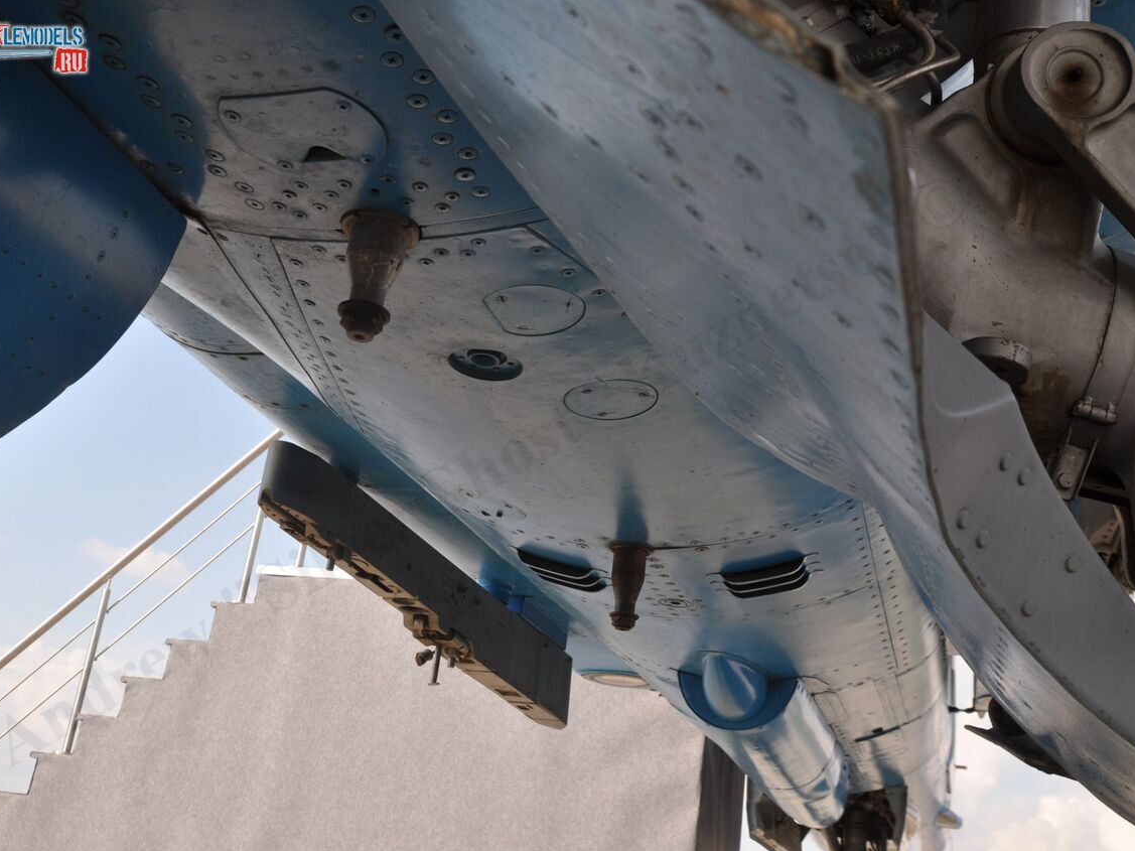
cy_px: 427
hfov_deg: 51.4
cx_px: 549
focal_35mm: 36
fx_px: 1180
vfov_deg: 39.6
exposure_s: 1/250
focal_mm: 22
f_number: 8
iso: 200
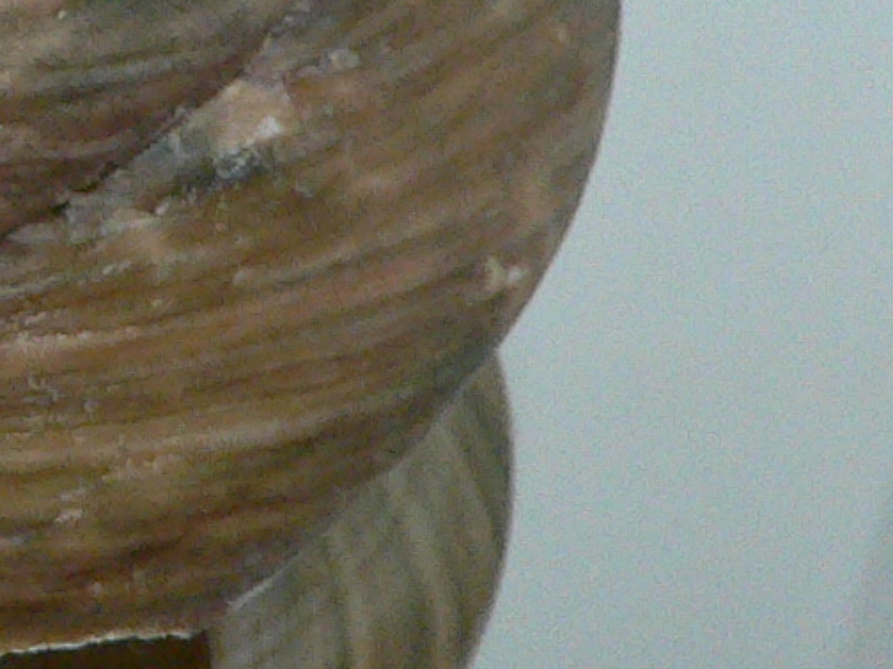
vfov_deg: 10.2
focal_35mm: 140
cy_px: -370
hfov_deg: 13.3
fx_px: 3612
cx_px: -452
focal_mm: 4.6
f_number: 2.8
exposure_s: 1/50
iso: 200
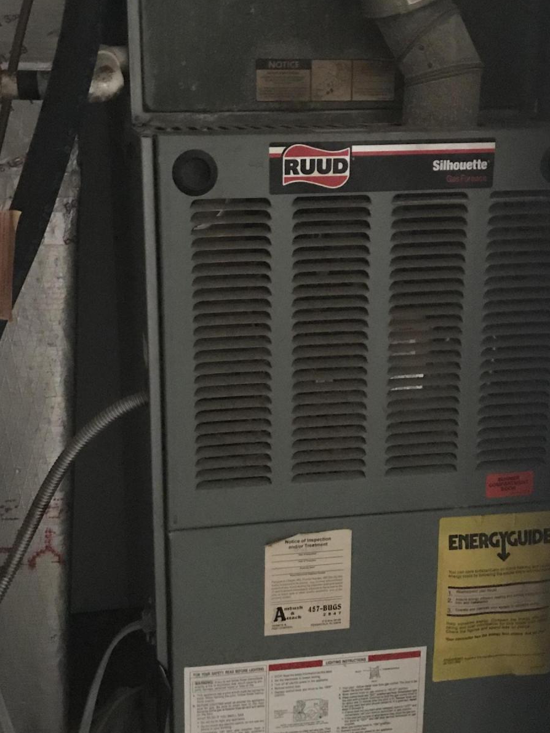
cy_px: 343
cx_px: 253
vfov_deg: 40.4
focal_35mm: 47
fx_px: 995
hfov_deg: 30.9
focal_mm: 3.99
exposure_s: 1/4
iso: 160
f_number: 1.8
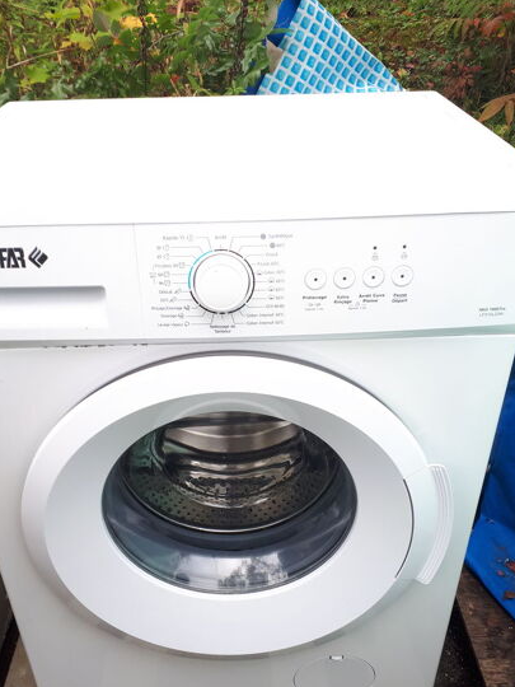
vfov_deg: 56.8
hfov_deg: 44.1
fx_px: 635
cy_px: 354
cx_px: 240
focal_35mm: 32
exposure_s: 1/144
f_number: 1.9
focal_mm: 3.6
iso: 40
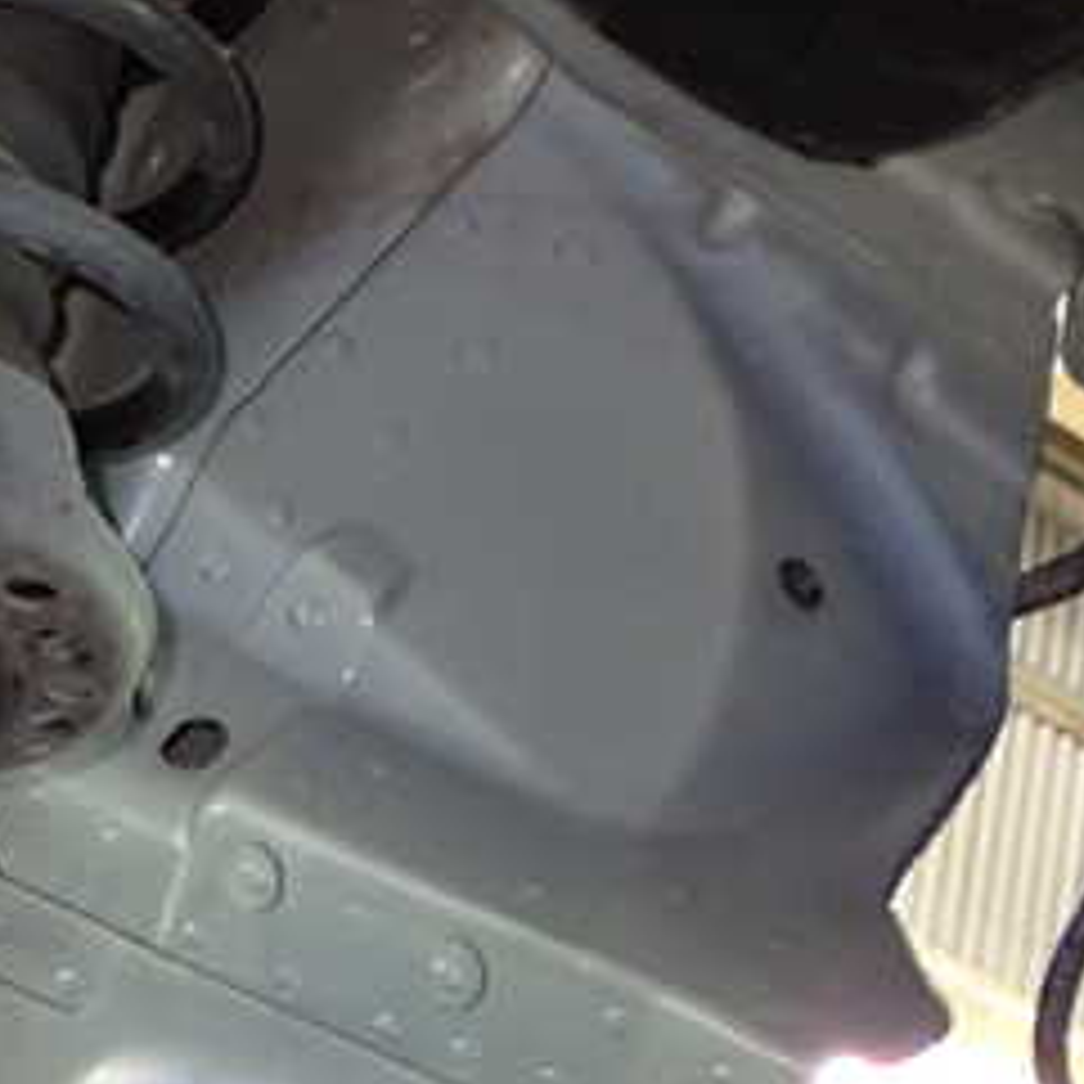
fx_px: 2338
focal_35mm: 66
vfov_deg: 26.1
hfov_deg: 24.0
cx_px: -184
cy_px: 522
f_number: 2.3
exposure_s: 1/20
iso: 800
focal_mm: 5.4
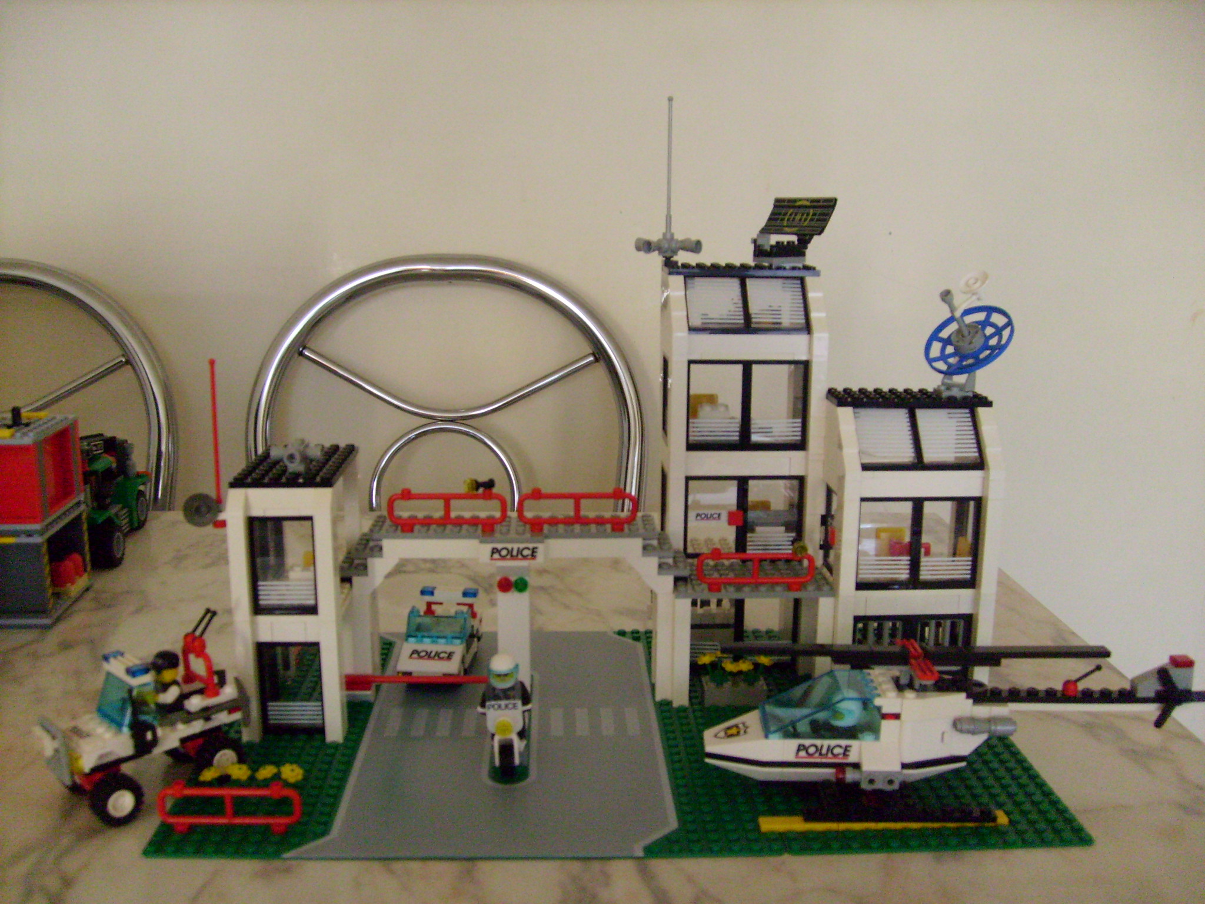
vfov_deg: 40.7
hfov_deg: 52.6
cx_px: 602
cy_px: 452
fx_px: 1218
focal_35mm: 35
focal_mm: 5.8
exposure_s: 1/30
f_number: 2.8
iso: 200
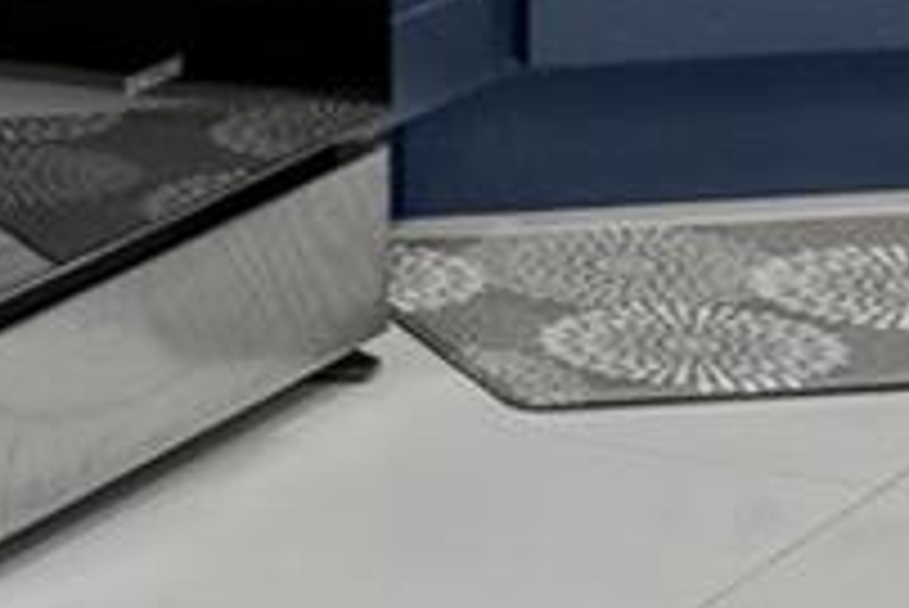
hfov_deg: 7.3
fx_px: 6999
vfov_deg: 4.7
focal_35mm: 277
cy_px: -1378
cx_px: -490
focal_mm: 35
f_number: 10
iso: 400
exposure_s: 1/5
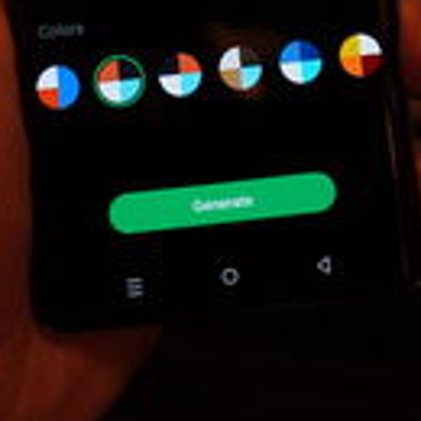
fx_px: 908
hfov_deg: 26.1
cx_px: 223
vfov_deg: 22.5
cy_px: -170
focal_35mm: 66
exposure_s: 1/125
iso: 250
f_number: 1.8
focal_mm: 11
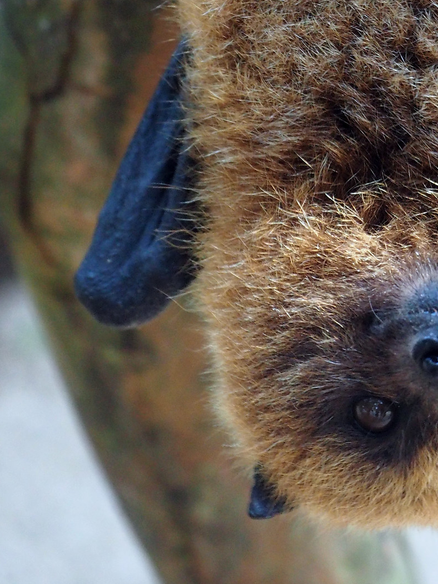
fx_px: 3238
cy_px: 66
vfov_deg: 10.3
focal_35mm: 192
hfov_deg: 7.7
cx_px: 446
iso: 1600
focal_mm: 42
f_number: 5.6
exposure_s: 1/30
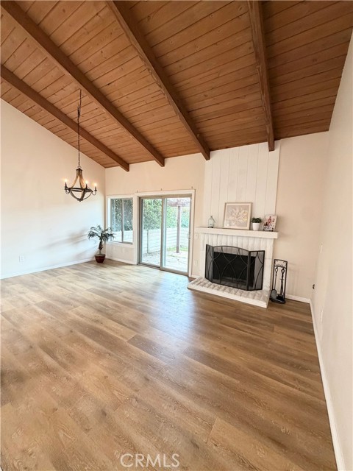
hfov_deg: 85.7
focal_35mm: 14
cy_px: 236
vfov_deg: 102.1
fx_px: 190
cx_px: 176
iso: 250
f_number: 2.2
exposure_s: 1/60
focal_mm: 2.22
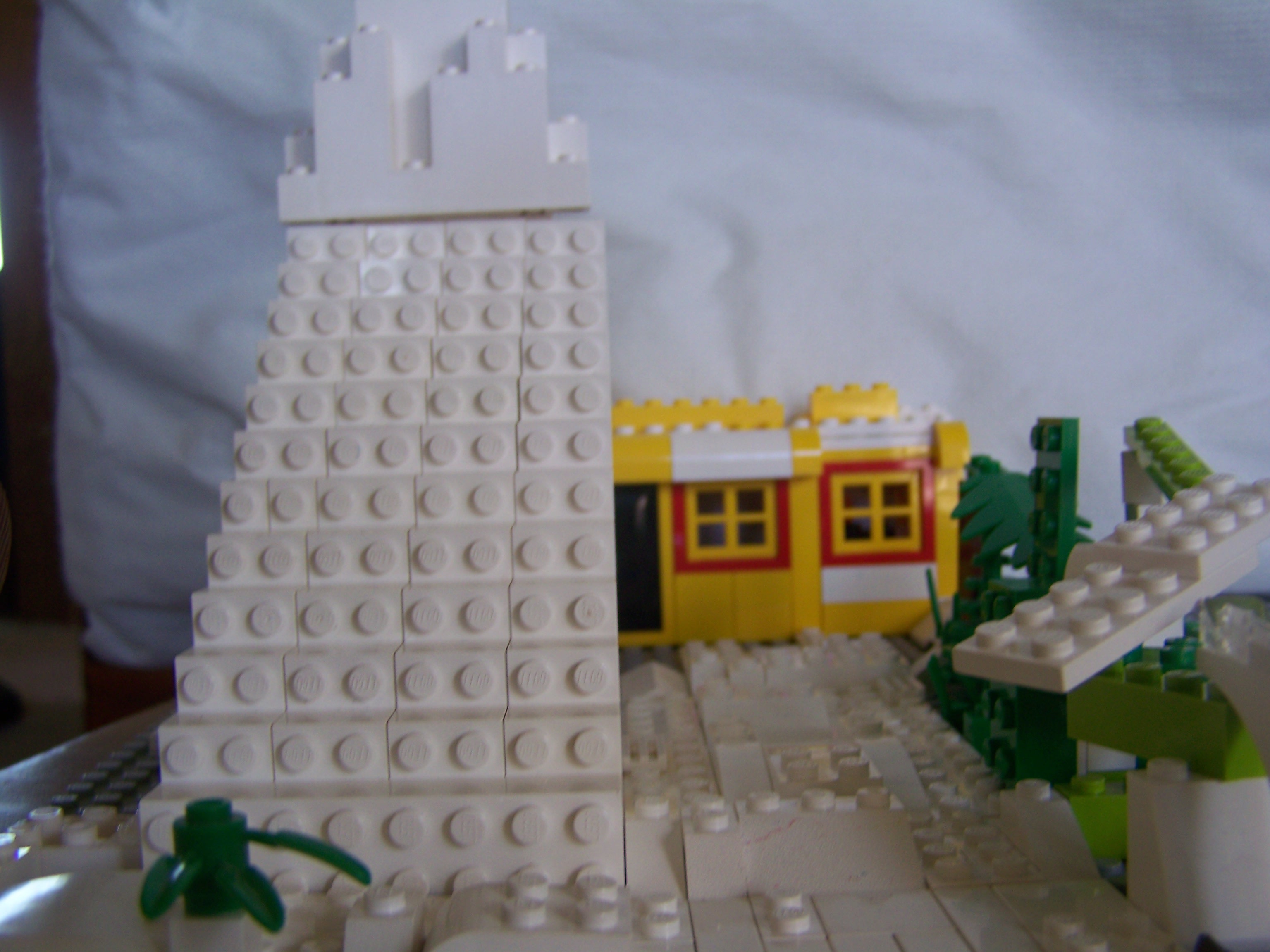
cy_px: 476
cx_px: 635
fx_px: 1394
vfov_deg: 37.7
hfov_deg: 49.0
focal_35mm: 38
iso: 64
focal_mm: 6.3
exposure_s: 1/30
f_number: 2.8
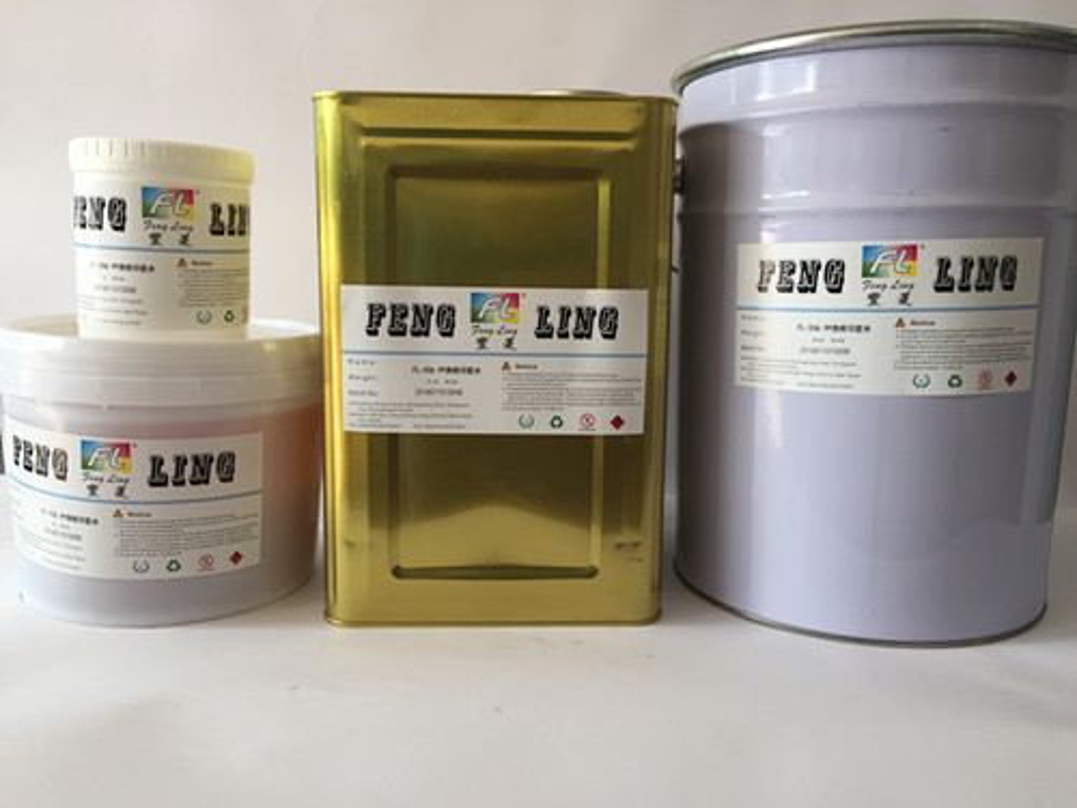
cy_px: 404
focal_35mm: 29
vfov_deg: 48.2
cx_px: 538
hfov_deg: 61.7
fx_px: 902
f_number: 2.2
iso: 40
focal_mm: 4.15
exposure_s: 1/50
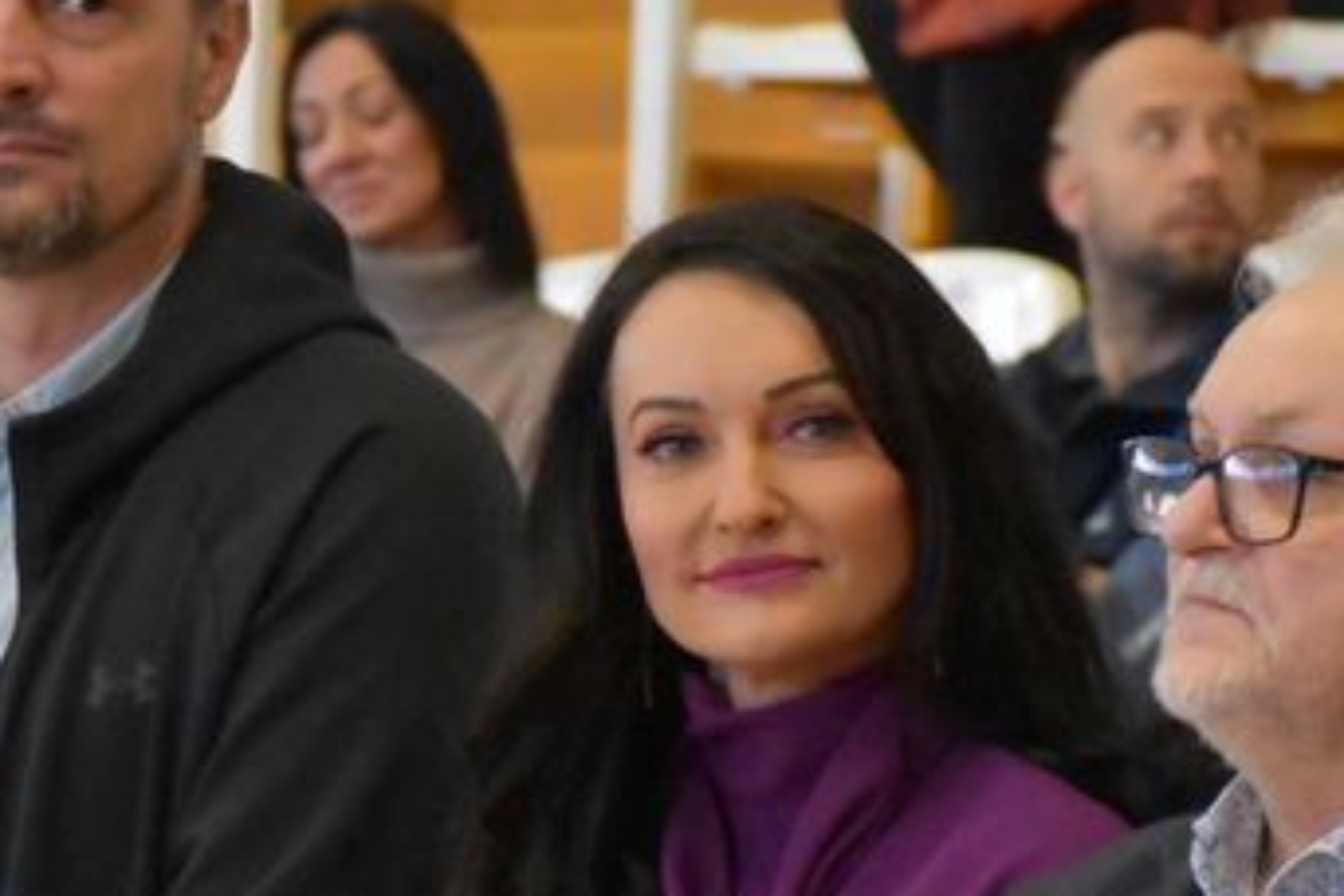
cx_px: 589
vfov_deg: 3.7
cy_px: 650
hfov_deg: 5.6
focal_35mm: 368
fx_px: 13744
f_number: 5.6
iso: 10000
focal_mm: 105
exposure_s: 1/125
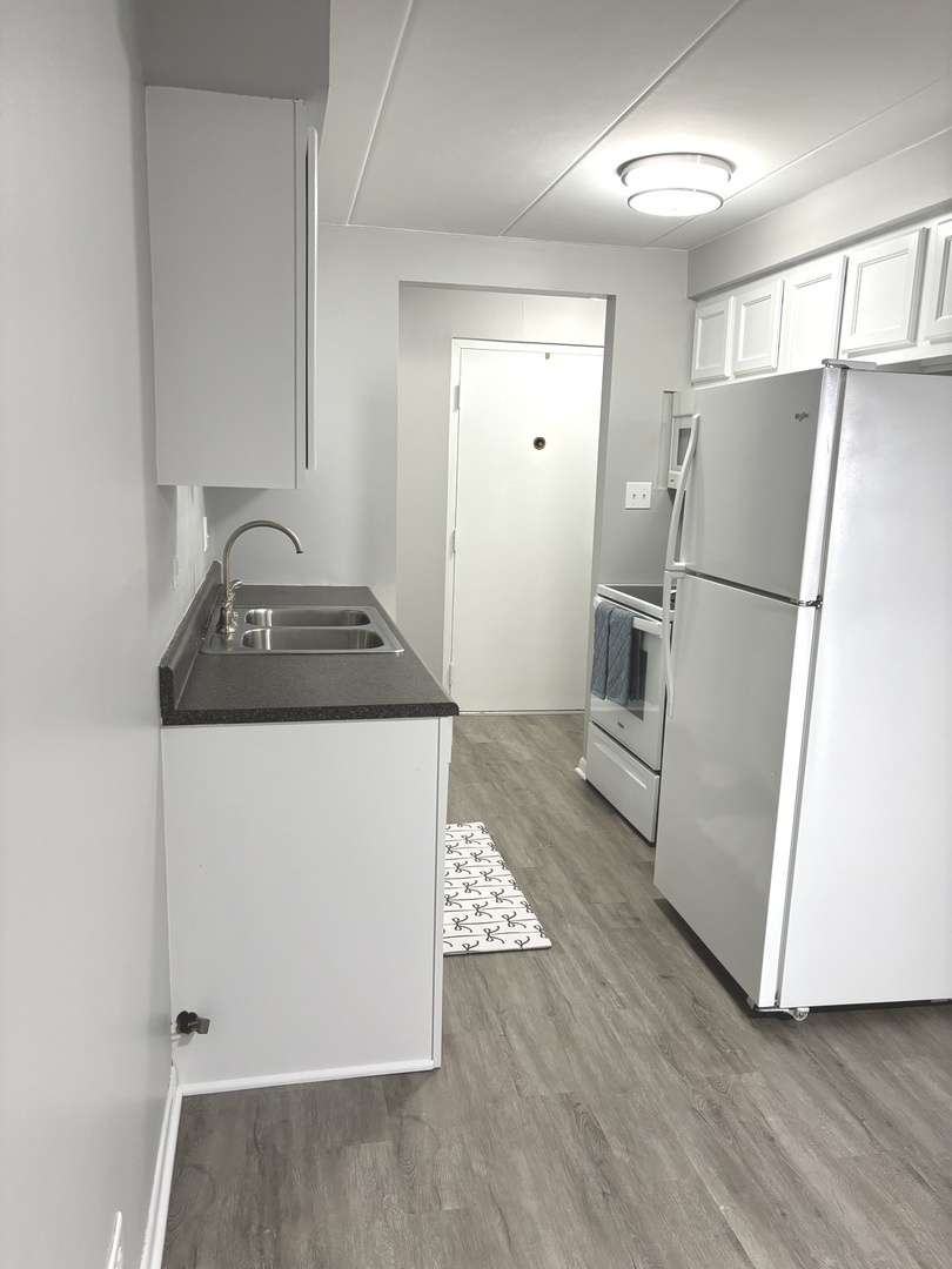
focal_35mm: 26
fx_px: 953
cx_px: 476
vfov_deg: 67.3
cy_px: 634
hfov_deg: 53.1
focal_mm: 5.96
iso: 125
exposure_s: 1/60
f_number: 1.6
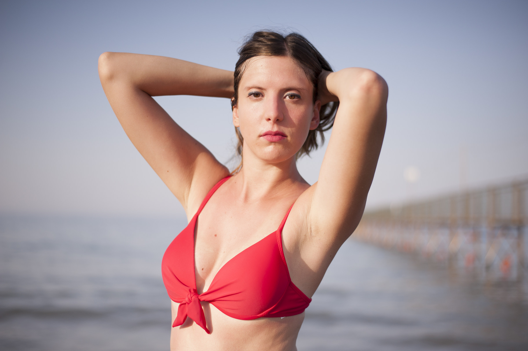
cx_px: 264
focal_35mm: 50
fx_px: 733
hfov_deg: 39.6
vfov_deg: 26.9
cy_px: 176
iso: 200
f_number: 2
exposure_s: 1/6400
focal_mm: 50
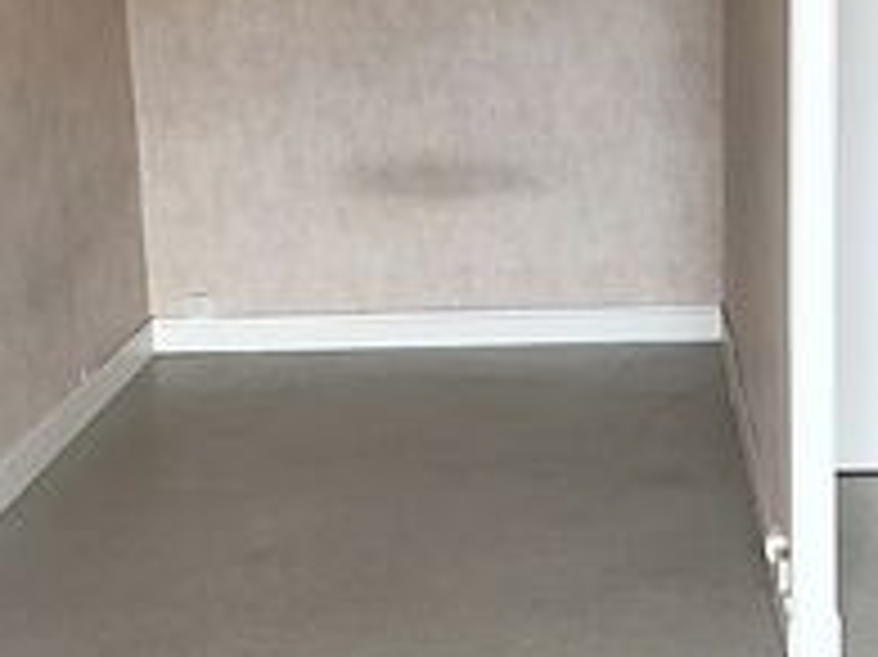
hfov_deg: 27.8
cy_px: 225
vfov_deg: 21.2
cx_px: 639
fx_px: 1749
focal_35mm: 69
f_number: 1.8
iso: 25
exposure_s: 1/50
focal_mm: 3.99
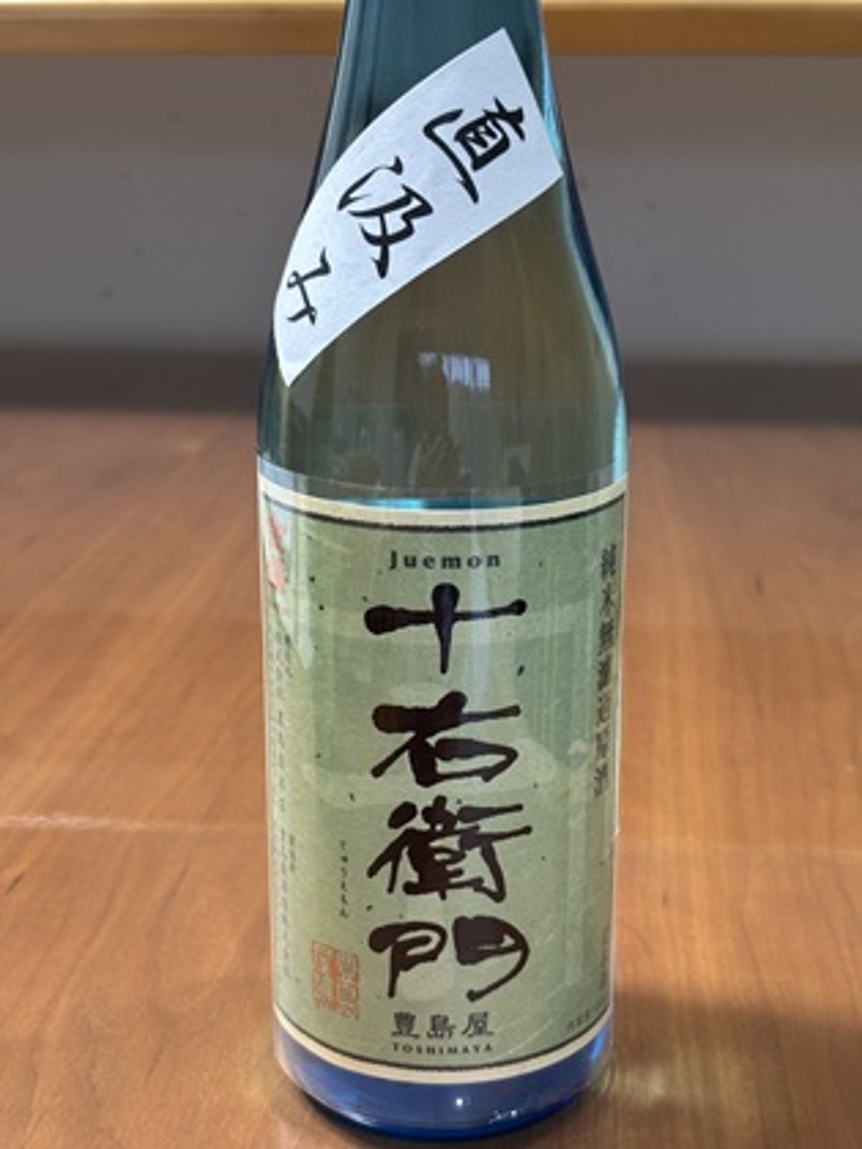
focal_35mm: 52
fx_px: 1727
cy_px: 574
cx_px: 431
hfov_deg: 28.0
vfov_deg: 36.8
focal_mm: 5.96
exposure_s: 1/33
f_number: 1.6
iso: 125
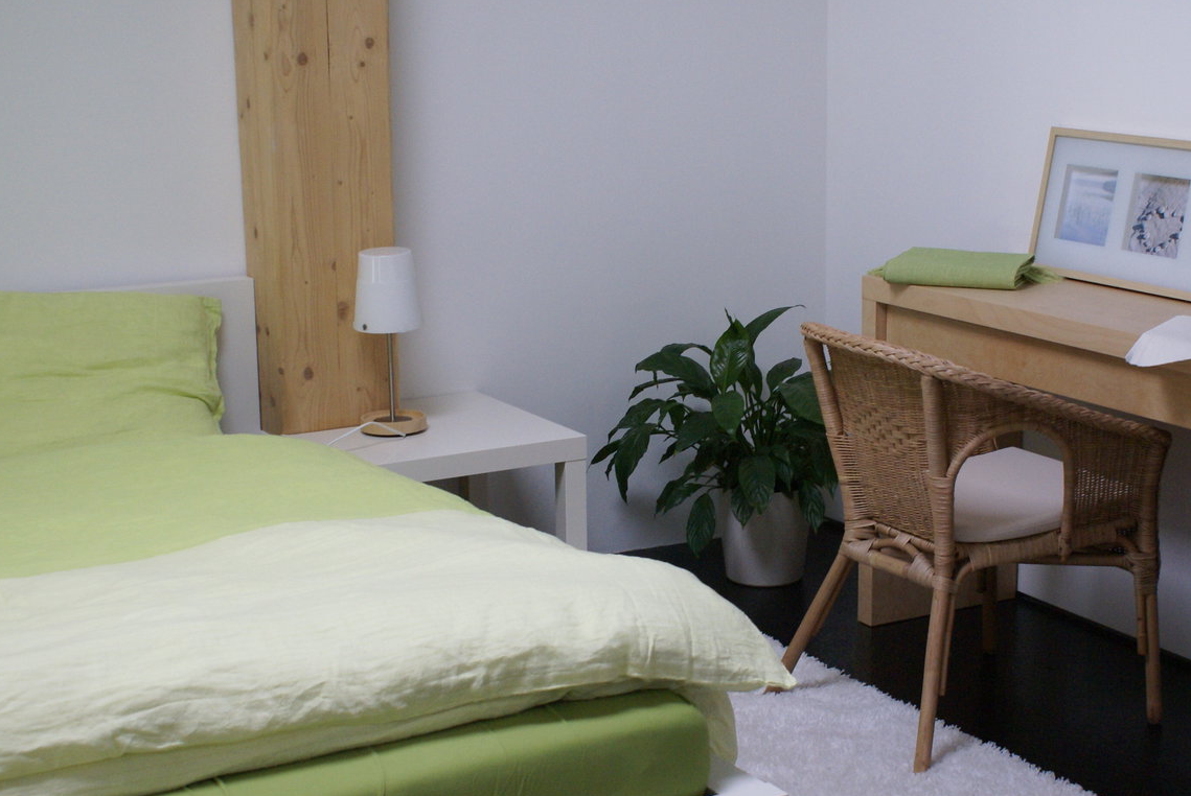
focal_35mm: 59
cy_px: 405
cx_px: 673
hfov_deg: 33.9
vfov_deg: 23.0
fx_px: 1954
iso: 400
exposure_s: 1/40
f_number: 4.5
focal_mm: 28
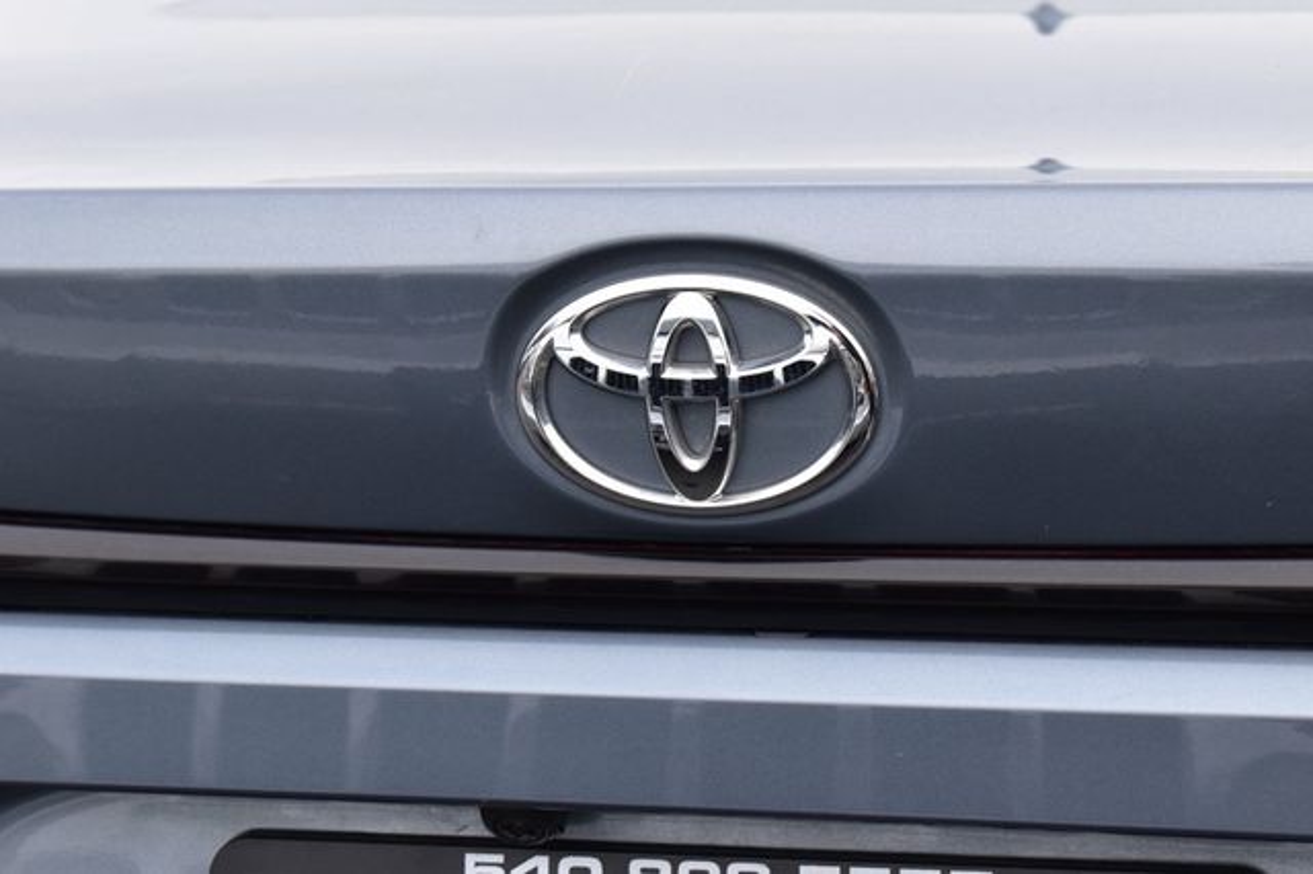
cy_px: 437
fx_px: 3007
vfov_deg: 16.5
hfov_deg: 24.6
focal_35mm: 82
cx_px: 656
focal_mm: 55
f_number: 8
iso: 400
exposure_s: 1/80
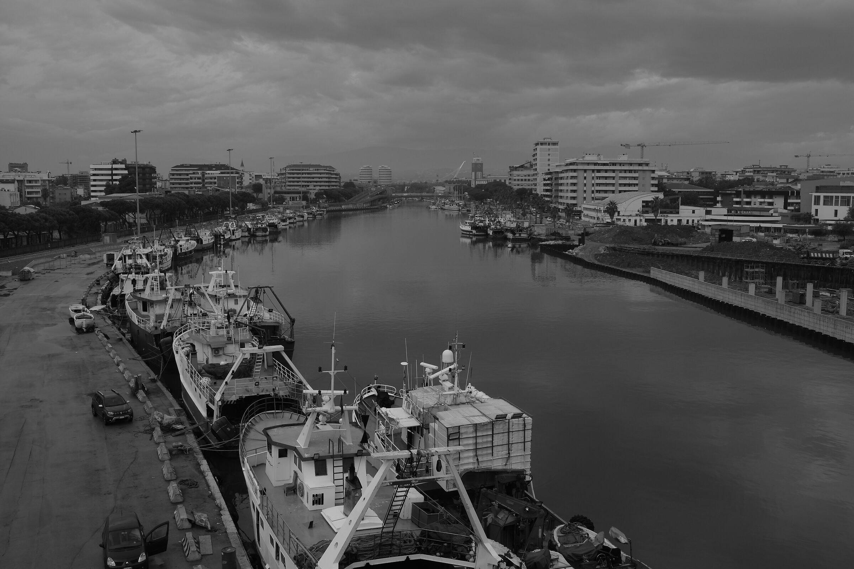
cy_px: 284
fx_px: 830
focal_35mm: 35
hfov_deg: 54.4
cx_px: 427
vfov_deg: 37.9
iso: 320
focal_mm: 23
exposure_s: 1/250
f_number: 10
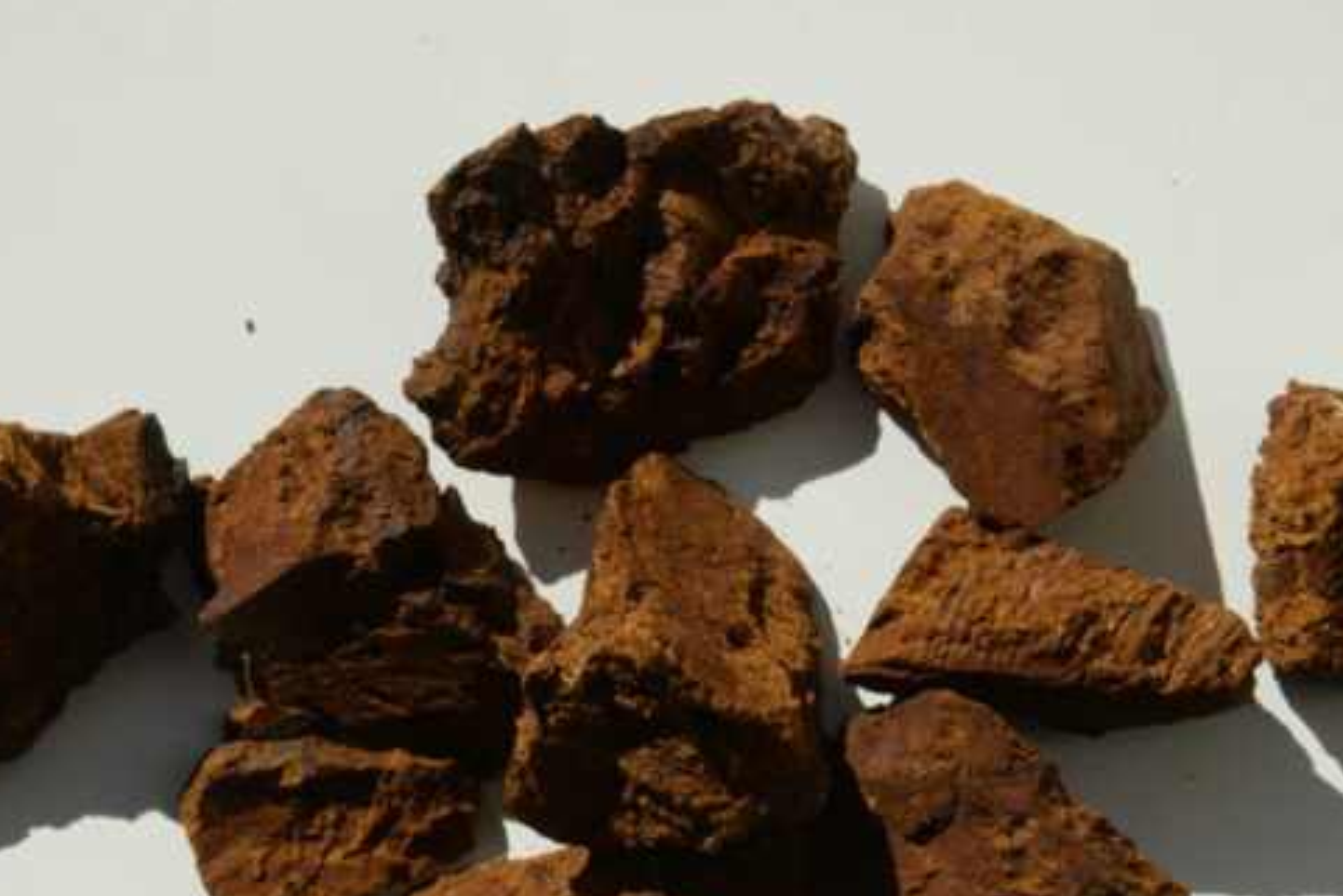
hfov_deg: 17.9
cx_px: 678
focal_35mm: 114
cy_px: 583
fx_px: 4254
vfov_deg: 12.0
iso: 320
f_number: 16
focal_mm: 66
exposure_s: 1/200
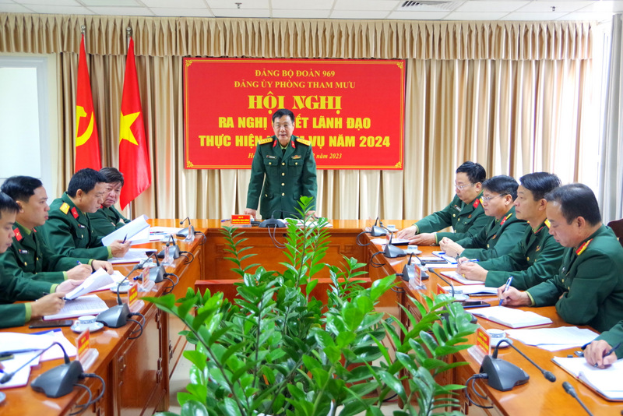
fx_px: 727
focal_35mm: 42
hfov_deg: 46.4
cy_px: 208
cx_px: 312
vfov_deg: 31.9
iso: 1600
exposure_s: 1/80
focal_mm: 28
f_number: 4
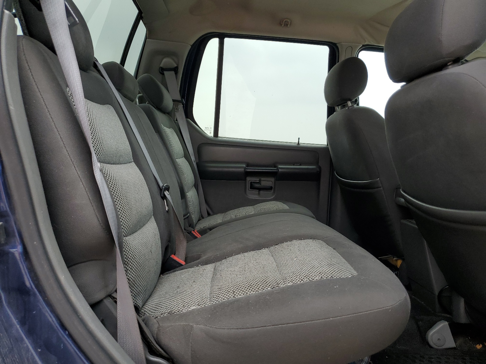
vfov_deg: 53.1
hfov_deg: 67.3
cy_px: 182
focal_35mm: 26
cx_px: 243
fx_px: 365
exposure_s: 1/189
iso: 50
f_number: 1.5
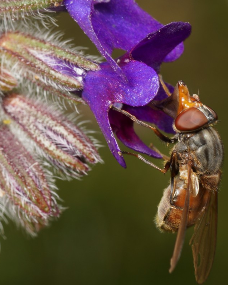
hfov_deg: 8.1
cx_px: 175
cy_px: 143
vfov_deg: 10.1
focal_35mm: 191
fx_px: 1611
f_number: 16
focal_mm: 90
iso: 100
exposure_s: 1/60
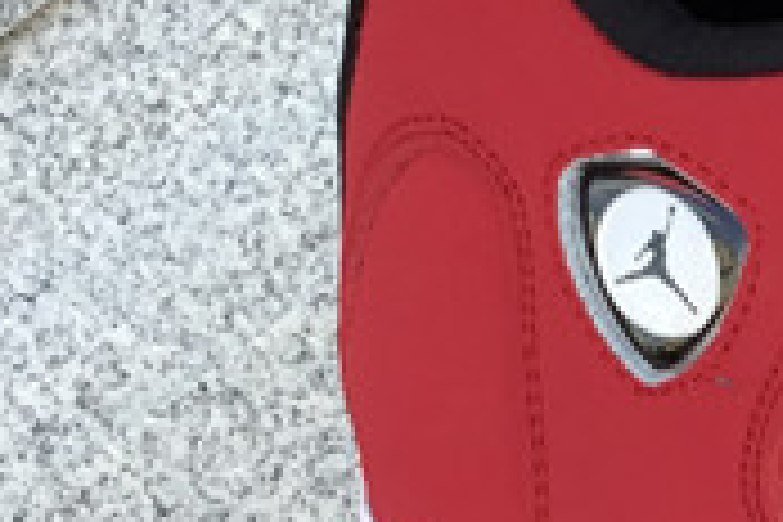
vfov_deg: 8.2
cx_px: 1282
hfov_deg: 11.6
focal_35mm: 167
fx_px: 3632
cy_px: 380
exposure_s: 1/120
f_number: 2.4
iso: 25
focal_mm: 3.3
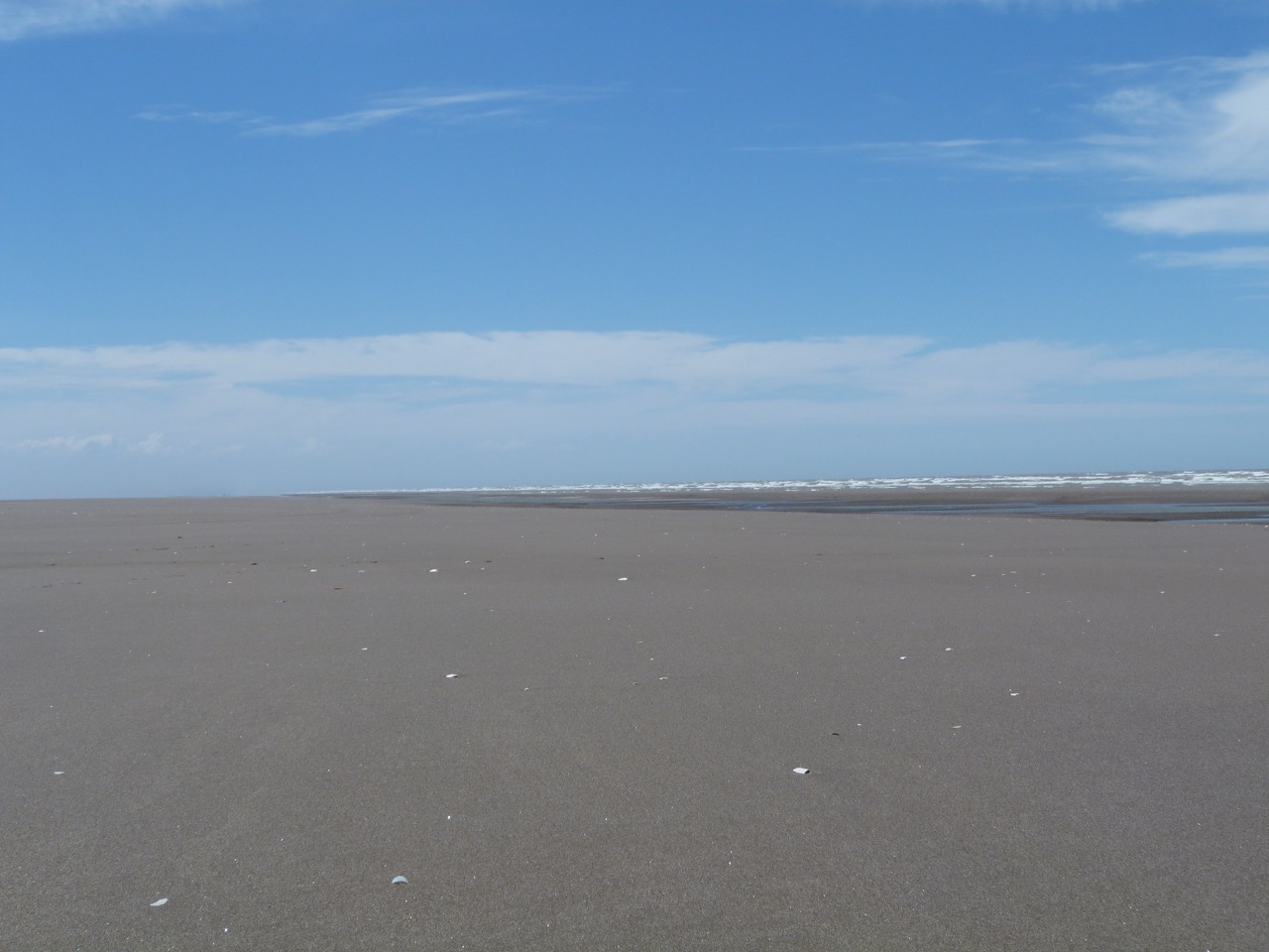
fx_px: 1540
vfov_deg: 34.3
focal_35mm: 42
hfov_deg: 44.8
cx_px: 634
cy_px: 476
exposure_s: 1/640
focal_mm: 7.6
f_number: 5.6
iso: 80
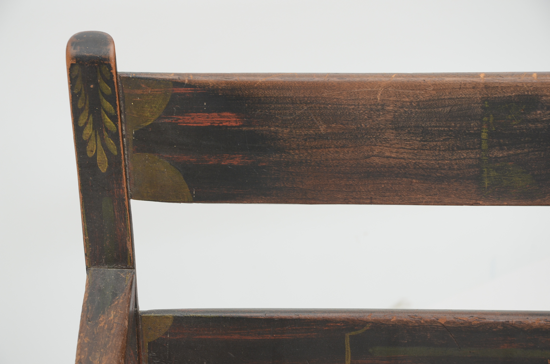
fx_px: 2058
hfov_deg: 15.2
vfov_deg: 10.1
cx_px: 275
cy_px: 182
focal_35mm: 135
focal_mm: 90
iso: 400
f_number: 8
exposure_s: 1/125
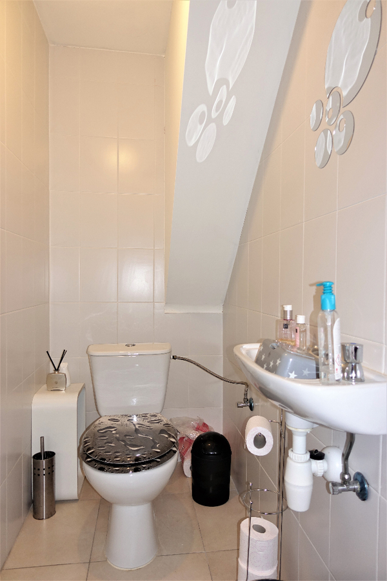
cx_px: 194
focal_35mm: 24
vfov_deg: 73.7
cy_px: 290
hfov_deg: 53.1
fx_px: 387
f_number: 1.8
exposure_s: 1/30
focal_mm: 8.8
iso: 160
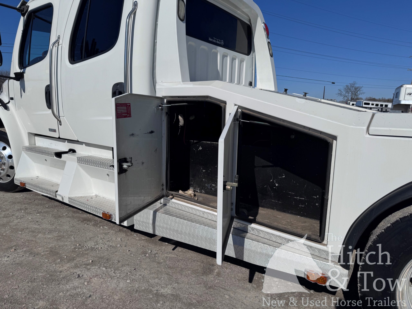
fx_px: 286
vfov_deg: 56.8
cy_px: 154
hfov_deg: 71.6
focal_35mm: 24
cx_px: 206
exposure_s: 1/12346
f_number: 1.78
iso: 64
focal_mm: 6.76
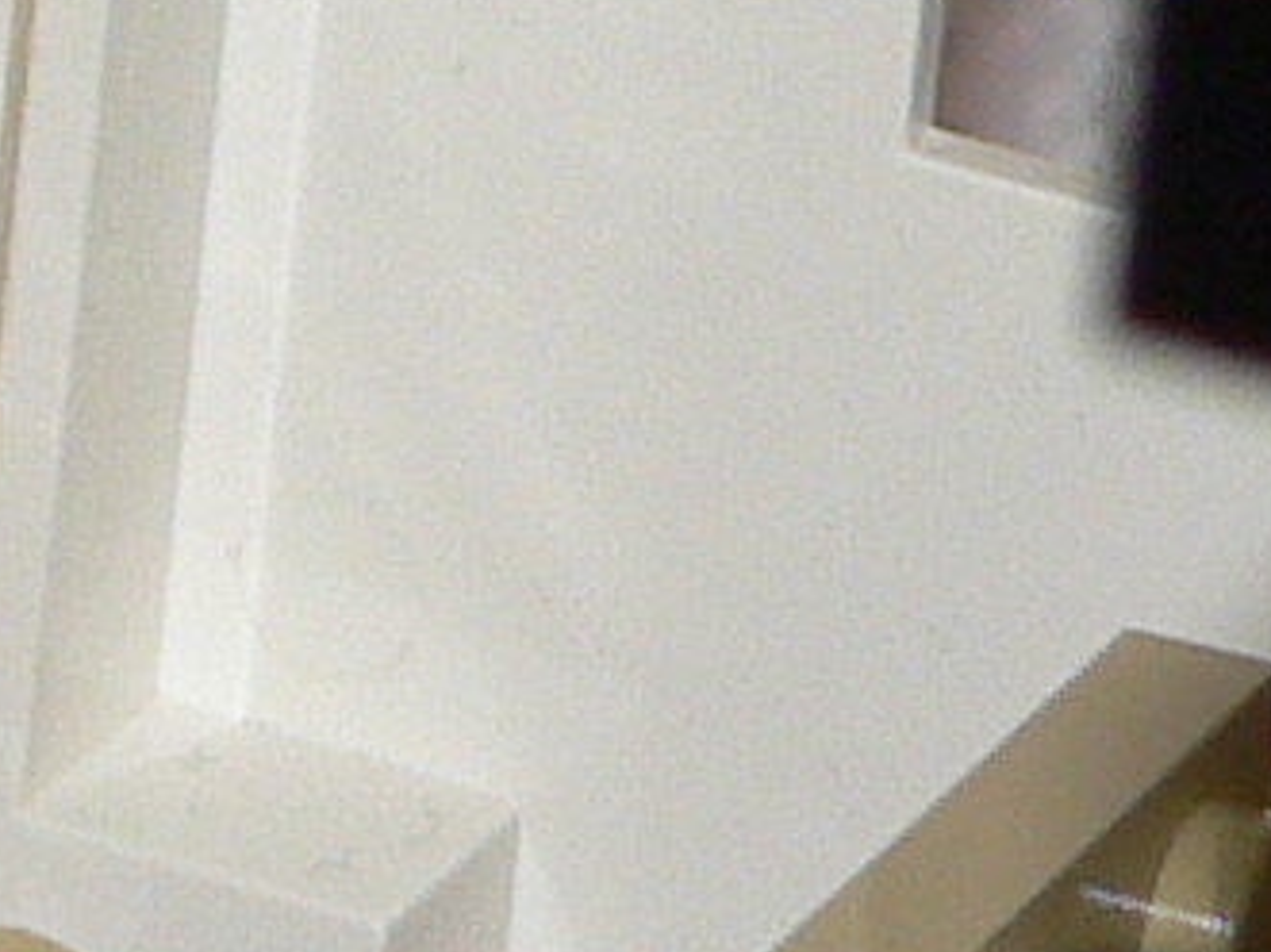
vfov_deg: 2.1
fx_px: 25839
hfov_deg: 2.8
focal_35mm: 704
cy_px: -150
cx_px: -1720
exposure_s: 1/60
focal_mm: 17.3
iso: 100
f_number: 3.2
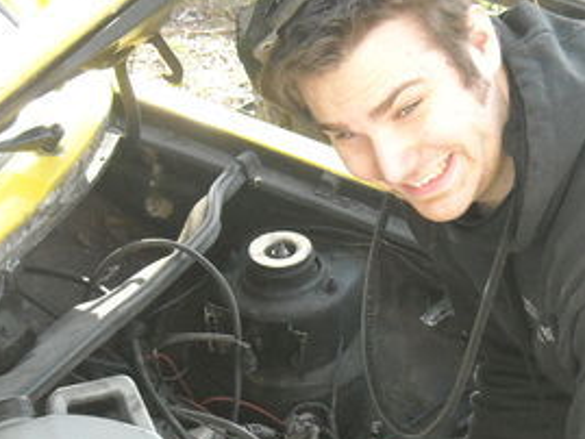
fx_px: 3060
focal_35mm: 181
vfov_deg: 8.2
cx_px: 402
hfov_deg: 10.9
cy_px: 313
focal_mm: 12.3
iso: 400
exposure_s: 1/228
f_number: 3.9
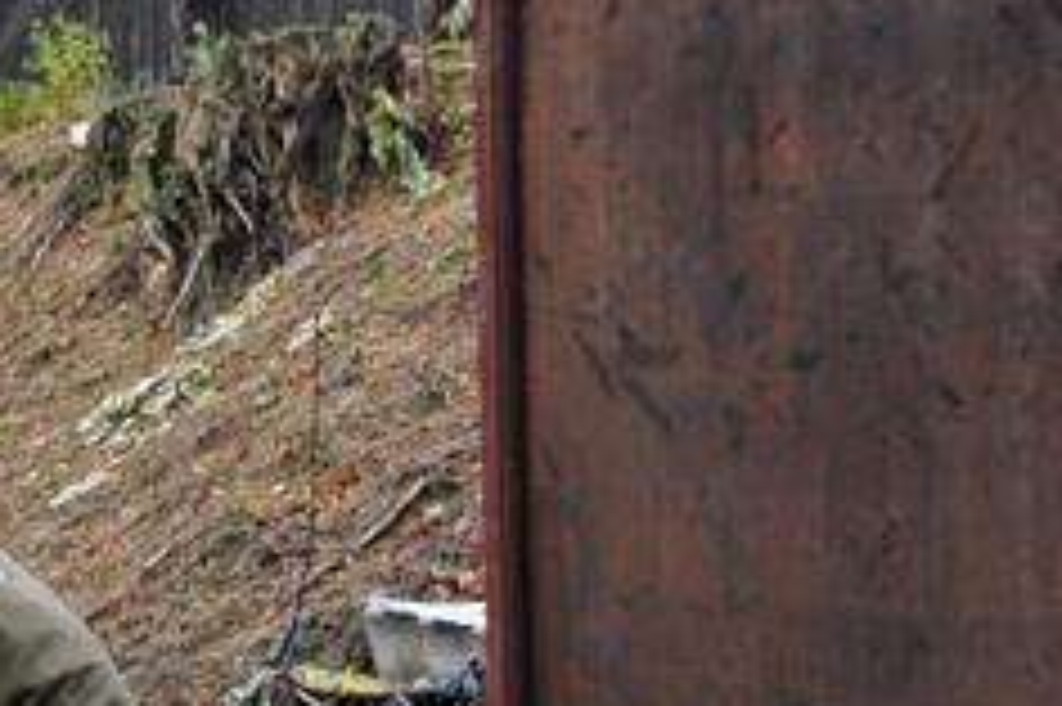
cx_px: -626
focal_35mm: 187
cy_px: 517
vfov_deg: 7.3
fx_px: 5512
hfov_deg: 10.5
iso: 640
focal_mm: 52
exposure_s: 1/80
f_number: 4.5
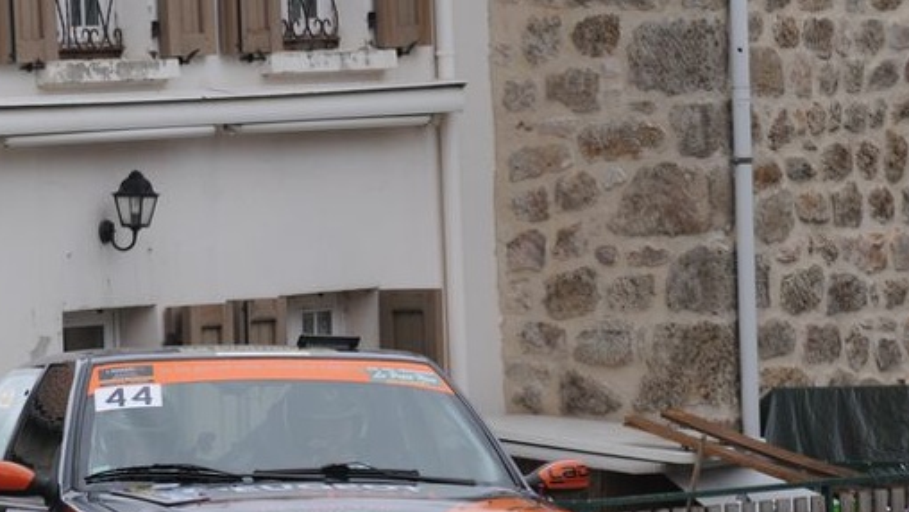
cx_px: 285
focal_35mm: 477
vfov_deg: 2.5
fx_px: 11495
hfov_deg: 4.5
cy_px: 438
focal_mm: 195
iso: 320
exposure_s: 1/800
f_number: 16
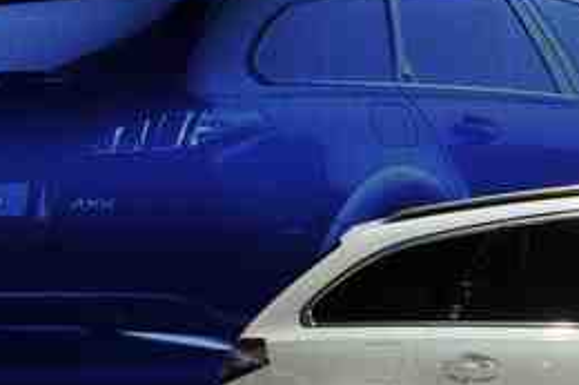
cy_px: 339
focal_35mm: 173
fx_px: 2781
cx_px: 641
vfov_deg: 7.9
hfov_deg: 11.7
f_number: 7.1
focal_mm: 50
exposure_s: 1/200
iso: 200
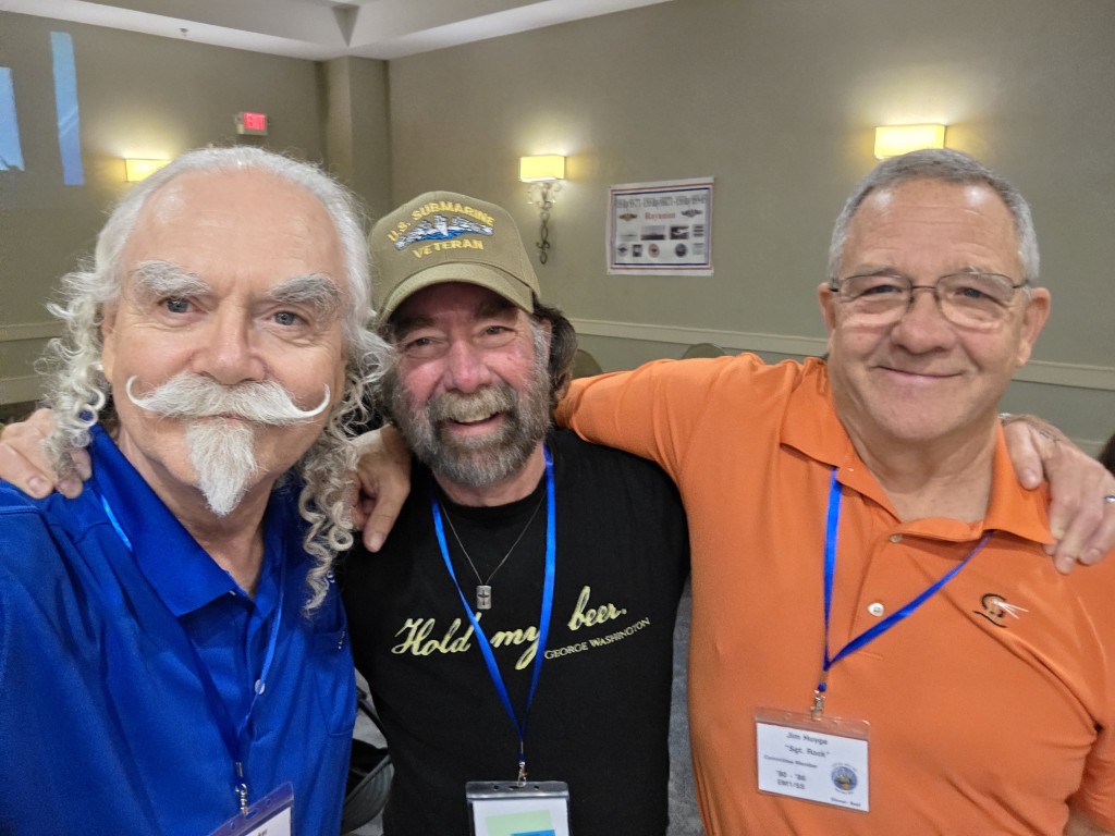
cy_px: 418
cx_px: 558
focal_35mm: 25
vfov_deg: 54.9
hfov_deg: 69.4
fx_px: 805
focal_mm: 3.3
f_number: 2.2
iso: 640
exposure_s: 1/24
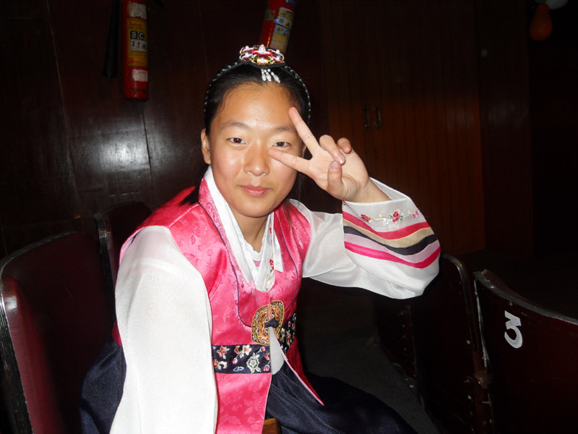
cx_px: 289
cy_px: 217
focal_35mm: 28
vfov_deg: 49.7
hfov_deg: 63.4
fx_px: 468
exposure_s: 1/45
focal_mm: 6
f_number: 2.8
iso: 200
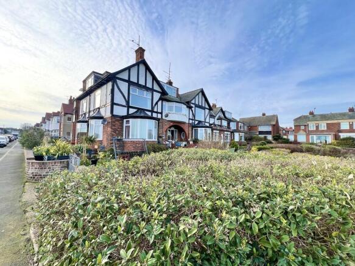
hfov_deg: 106.2
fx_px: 133
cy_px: 133
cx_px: 178
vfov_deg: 89.9
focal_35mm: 13
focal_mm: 1.57
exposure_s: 1/515
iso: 32
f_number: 1.8
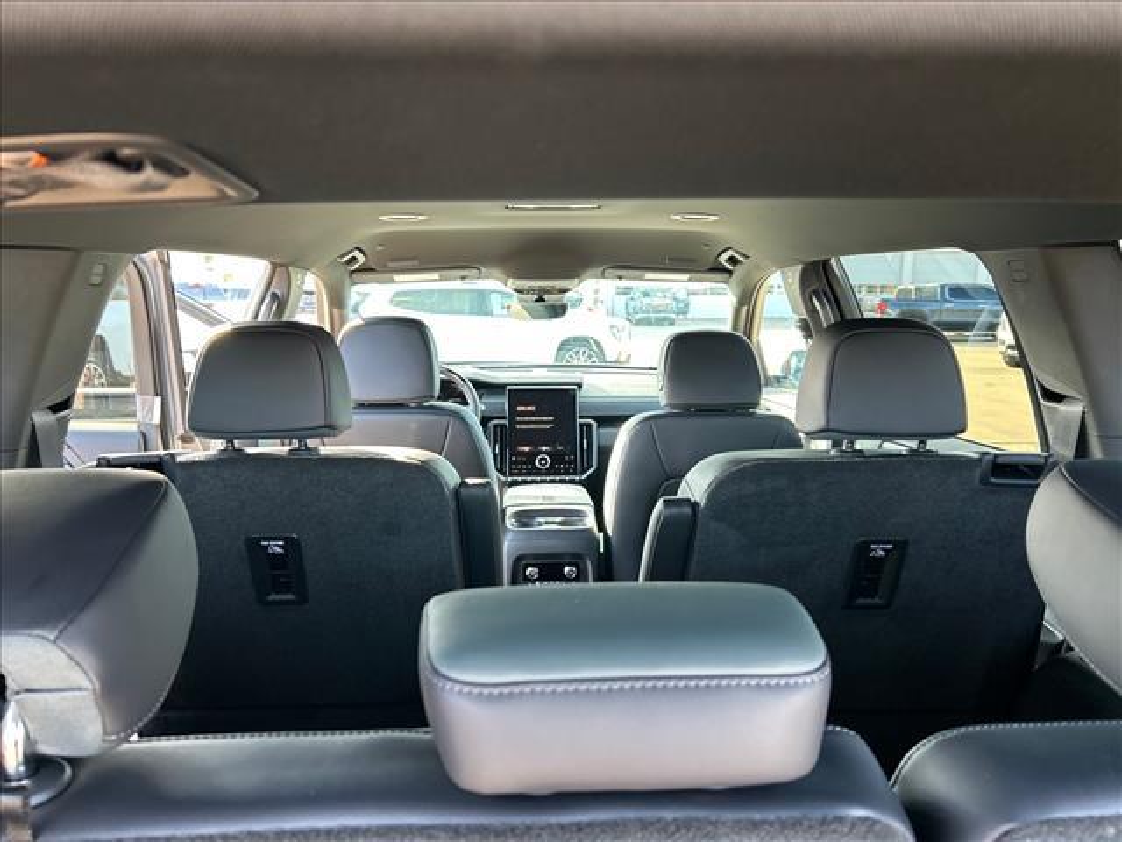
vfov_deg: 53.1
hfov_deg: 67.3
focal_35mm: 26
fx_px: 843
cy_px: 421
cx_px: 561
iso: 125
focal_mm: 5.7
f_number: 1.5
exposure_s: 1/121
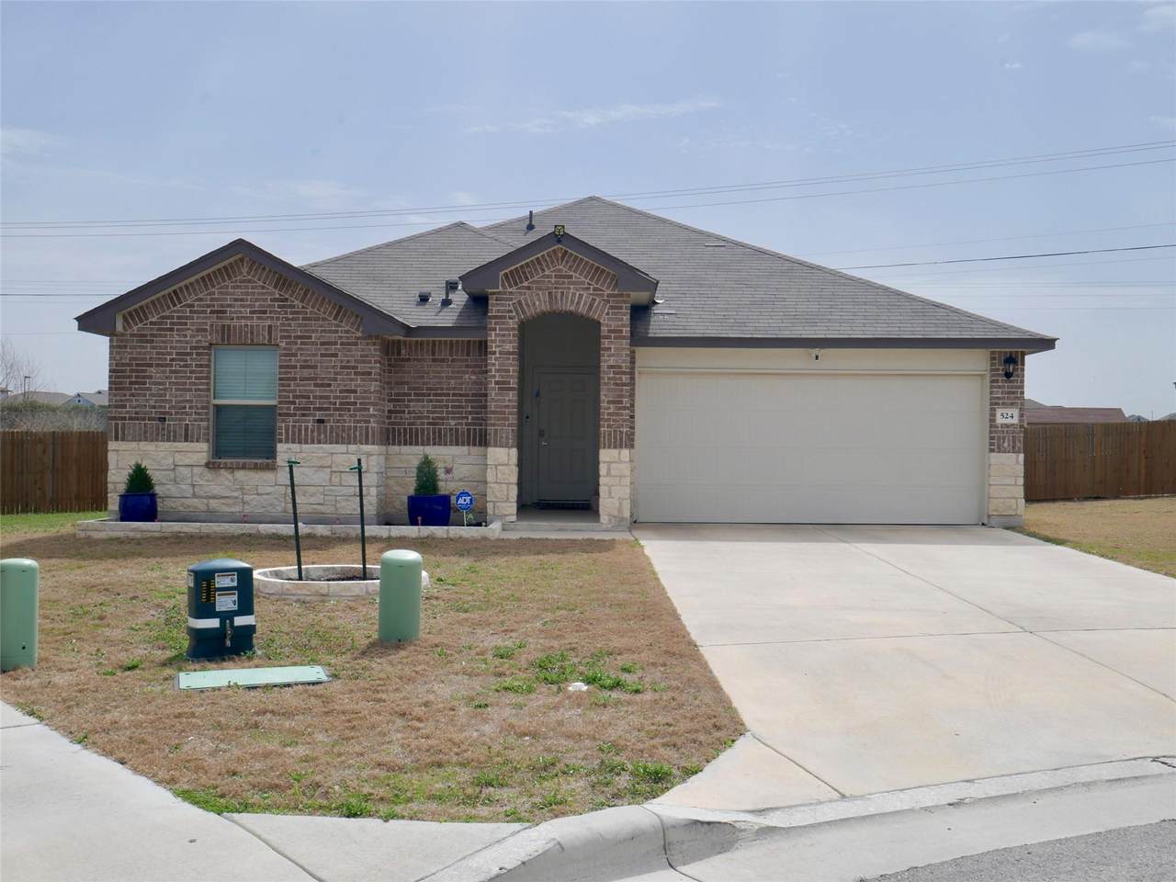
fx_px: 1291
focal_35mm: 38
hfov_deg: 49.0
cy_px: 441
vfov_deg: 37.7
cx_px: 588
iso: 200
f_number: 10
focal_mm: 19
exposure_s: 1/500
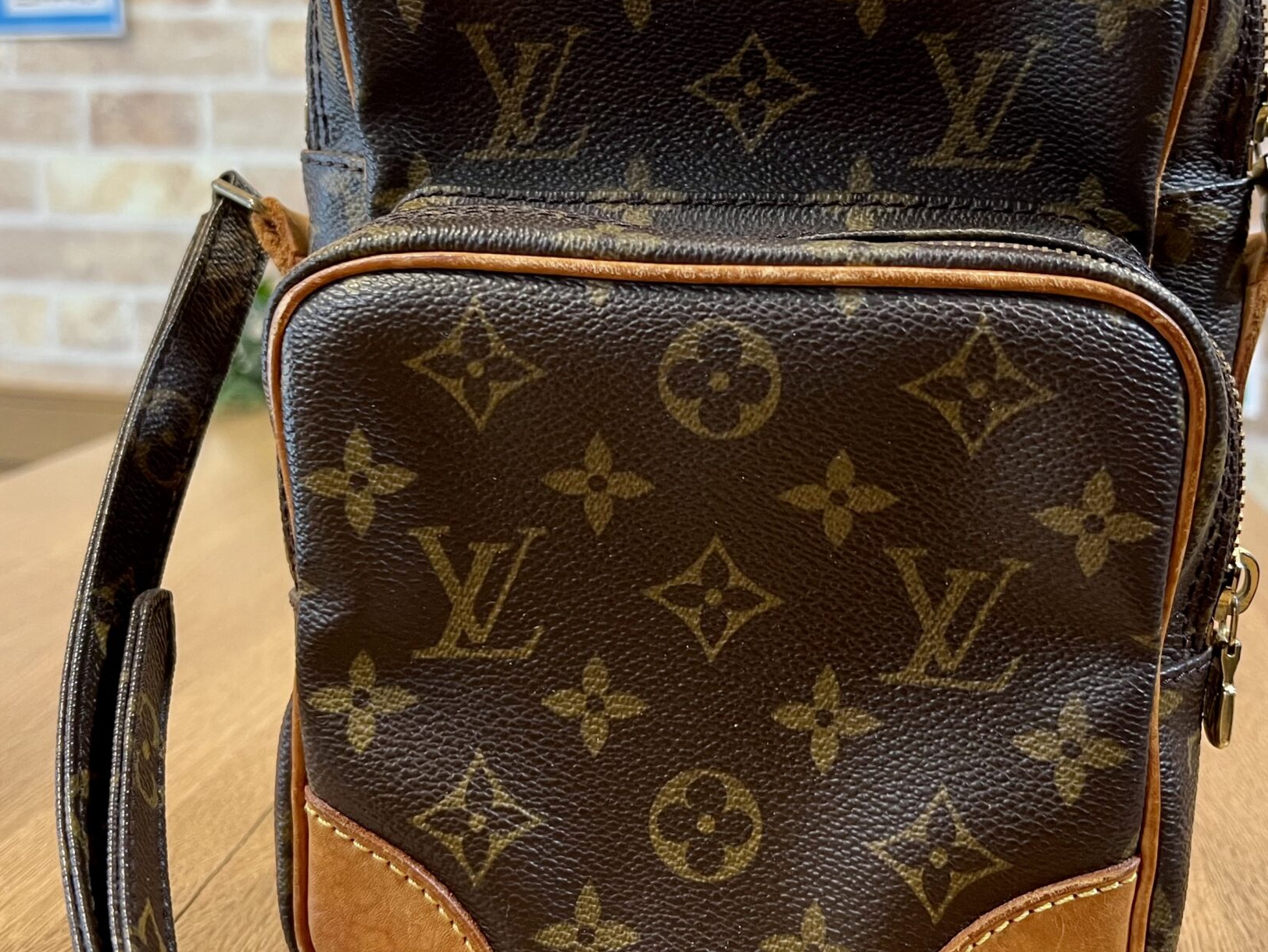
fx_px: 1502
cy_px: 435
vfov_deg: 35.1
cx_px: 630
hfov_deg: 45.8
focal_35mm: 41
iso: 125
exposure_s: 1/50
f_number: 1.5
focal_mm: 5.7
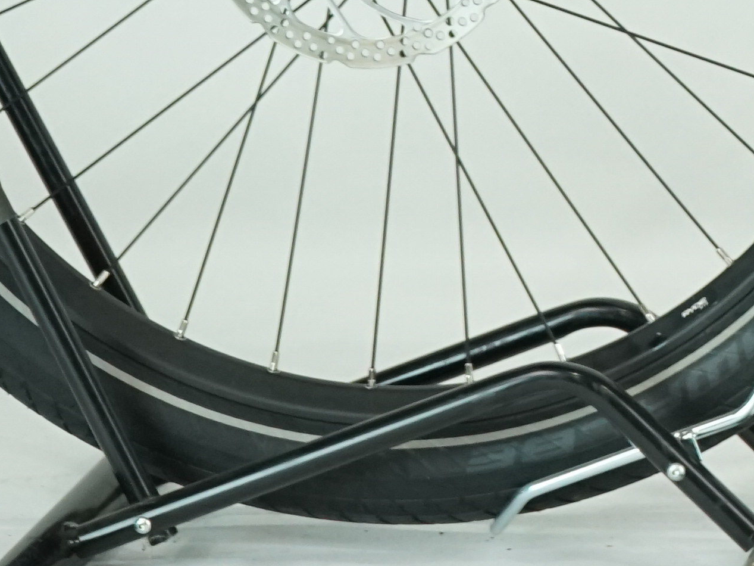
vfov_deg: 5.7
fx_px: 5554
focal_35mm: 255
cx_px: 1449
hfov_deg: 7.5
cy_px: -535
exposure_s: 1/200
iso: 1600
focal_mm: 56
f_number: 6.3
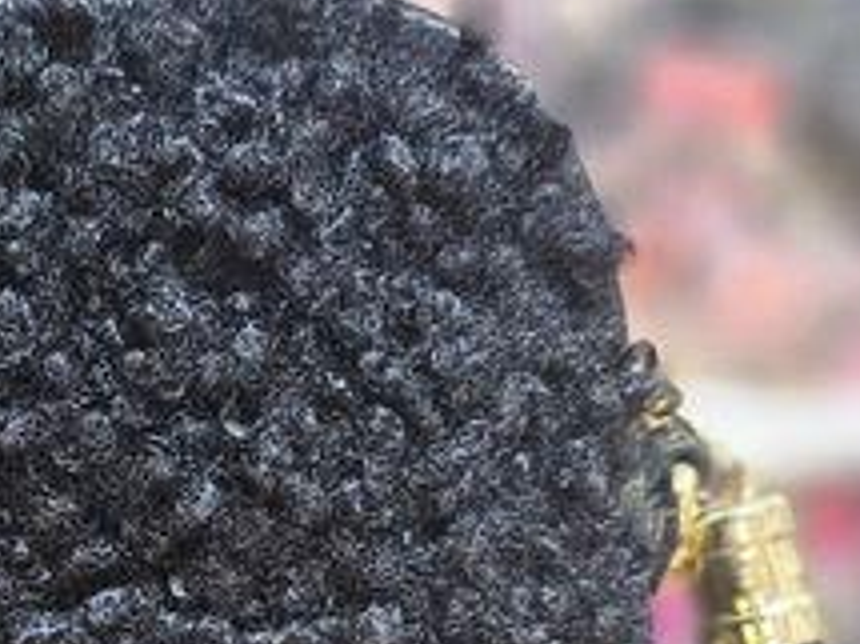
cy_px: 612
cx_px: -4
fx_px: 2086
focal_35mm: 84
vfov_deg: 17.2
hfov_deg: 22.4
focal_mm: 5
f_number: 1.8
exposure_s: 1/100
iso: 1000
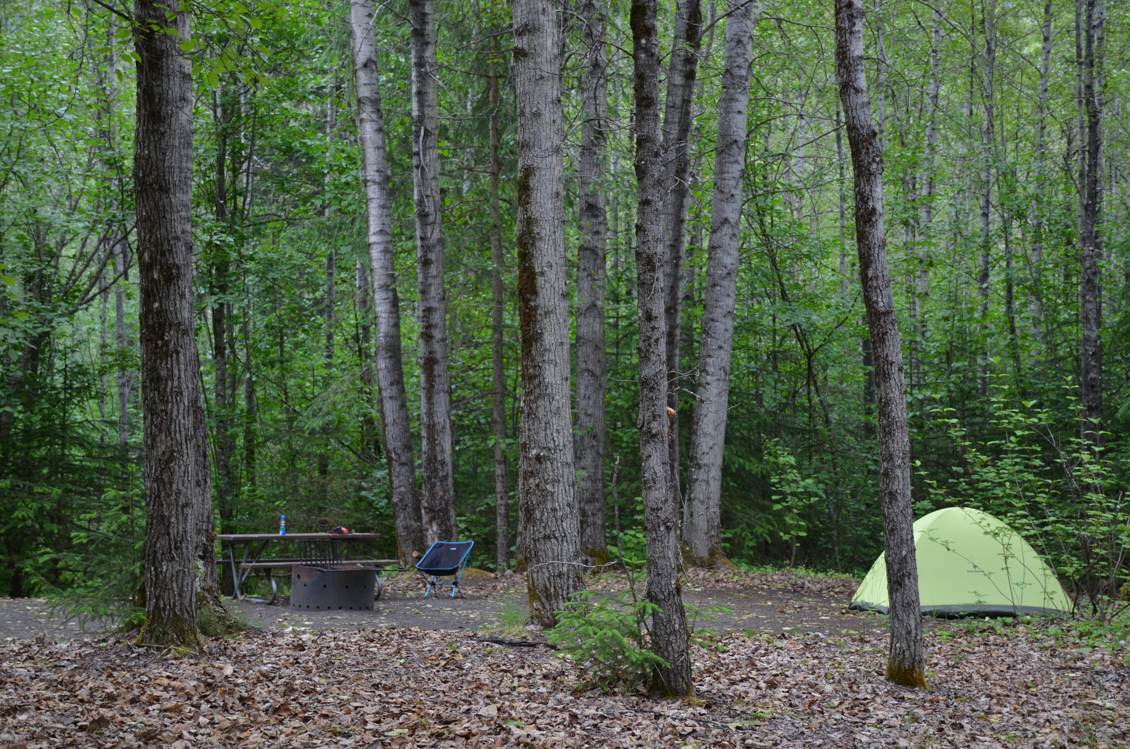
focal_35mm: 52
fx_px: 1645
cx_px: 565
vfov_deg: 25.6
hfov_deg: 37.9
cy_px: 374
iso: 100
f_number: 4
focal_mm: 35
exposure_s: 1/60
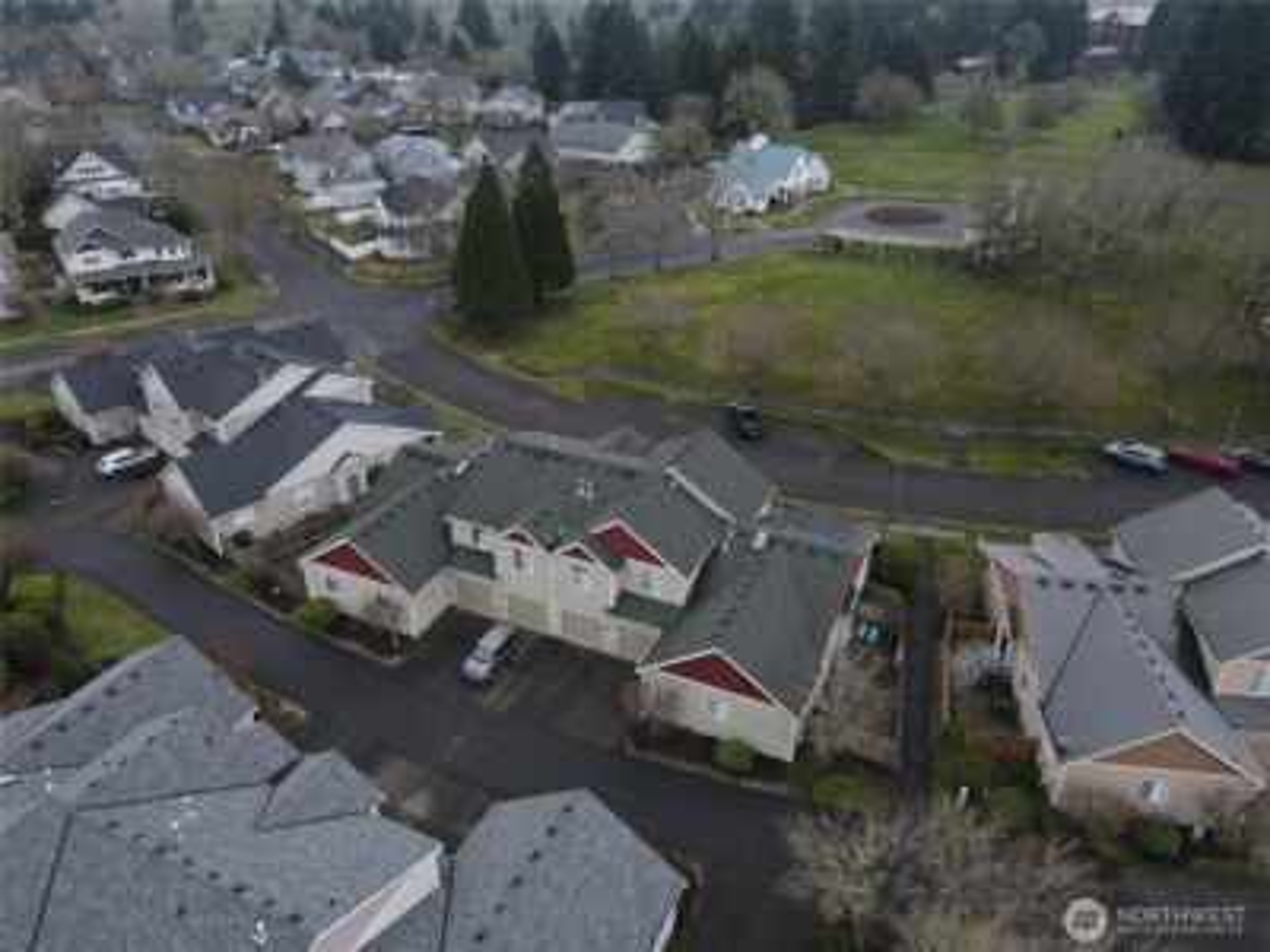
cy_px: 476
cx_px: 635
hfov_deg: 71.6
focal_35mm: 24
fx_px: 881
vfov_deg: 56.8
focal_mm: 4.5
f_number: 2.8
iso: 100
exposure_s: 1/160
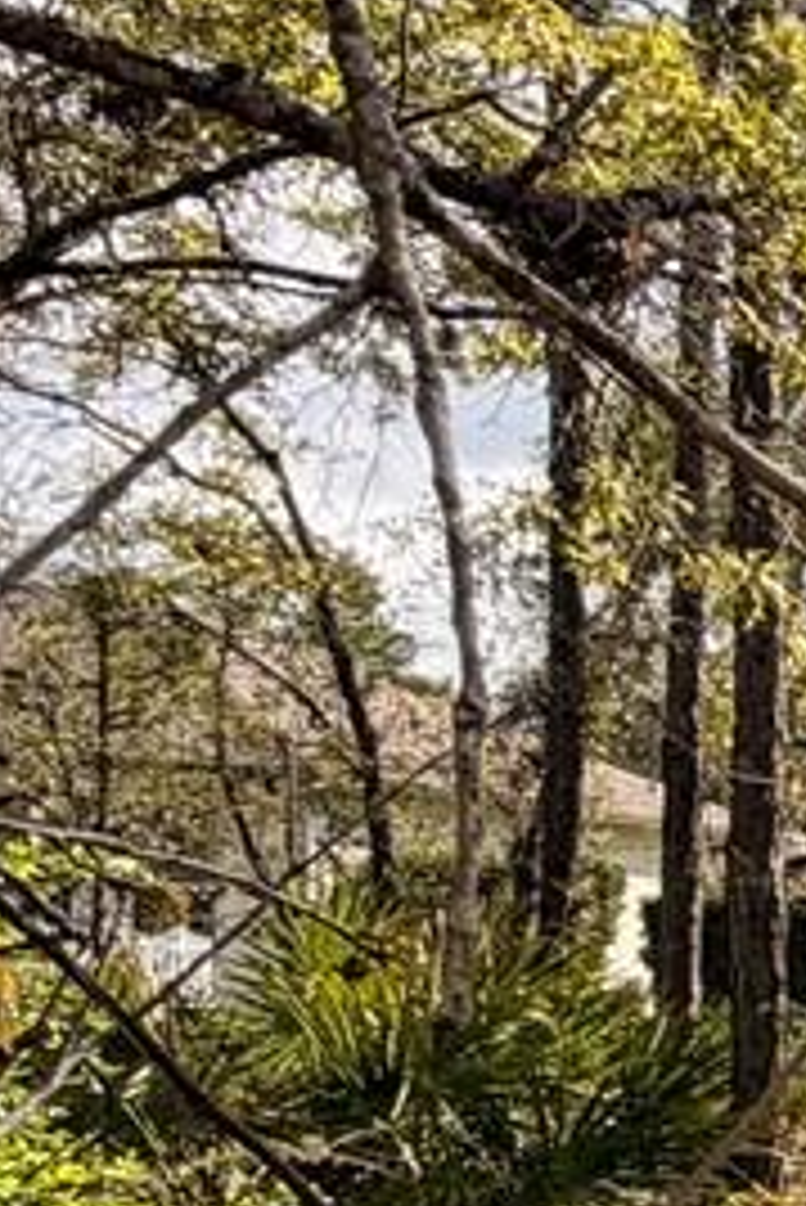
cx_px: 2571
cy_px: 986
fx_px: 2918
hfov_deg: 10.2
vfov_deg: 23.0
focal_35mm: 87
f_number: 2.2
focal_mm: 2.22
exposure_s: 1/770
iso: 32
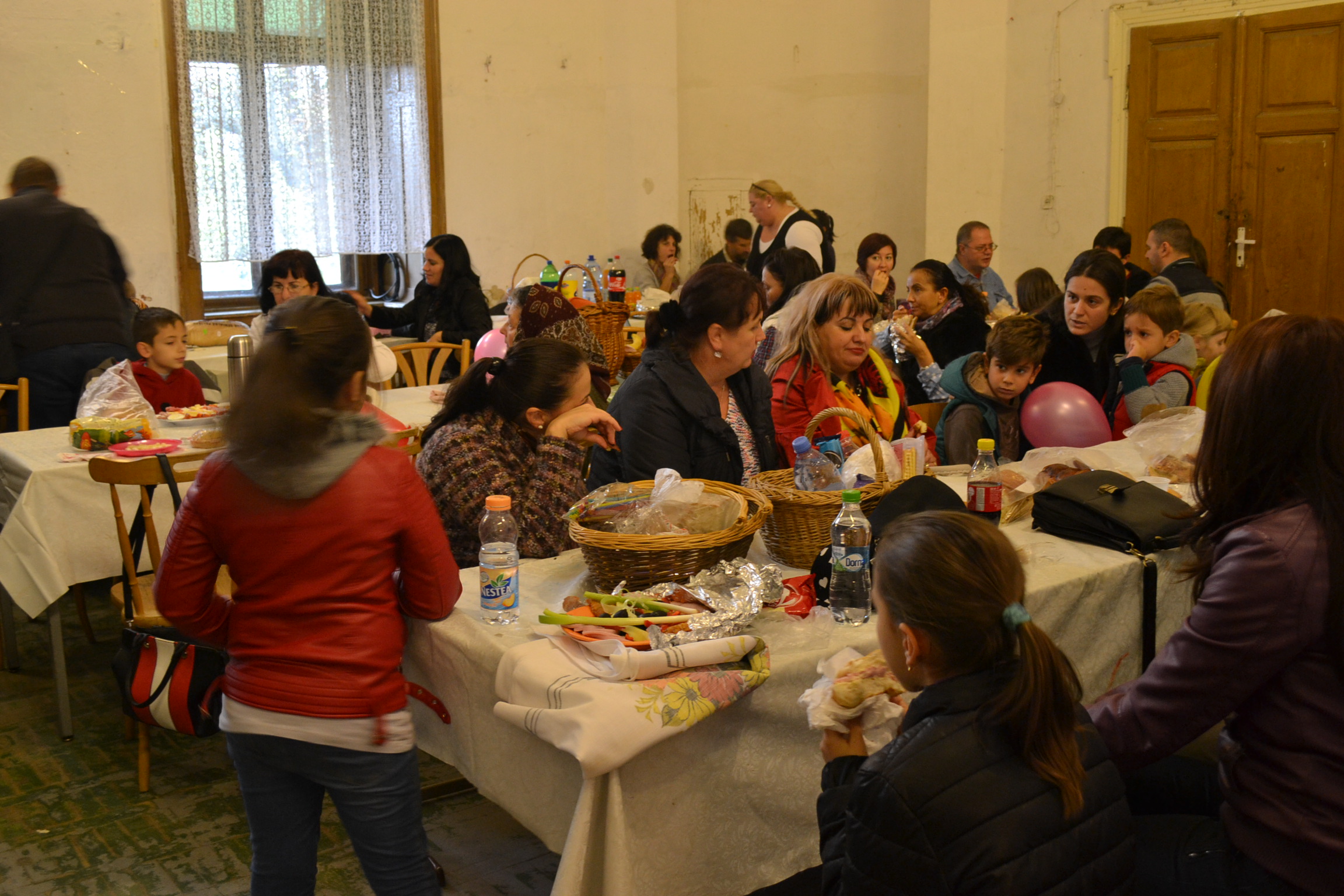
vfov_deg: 40.0
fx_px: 1232
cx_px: 672
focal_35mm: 33
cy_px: 448
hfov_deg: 57.2
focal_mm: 22
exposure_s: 1/15
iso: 720
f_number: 4
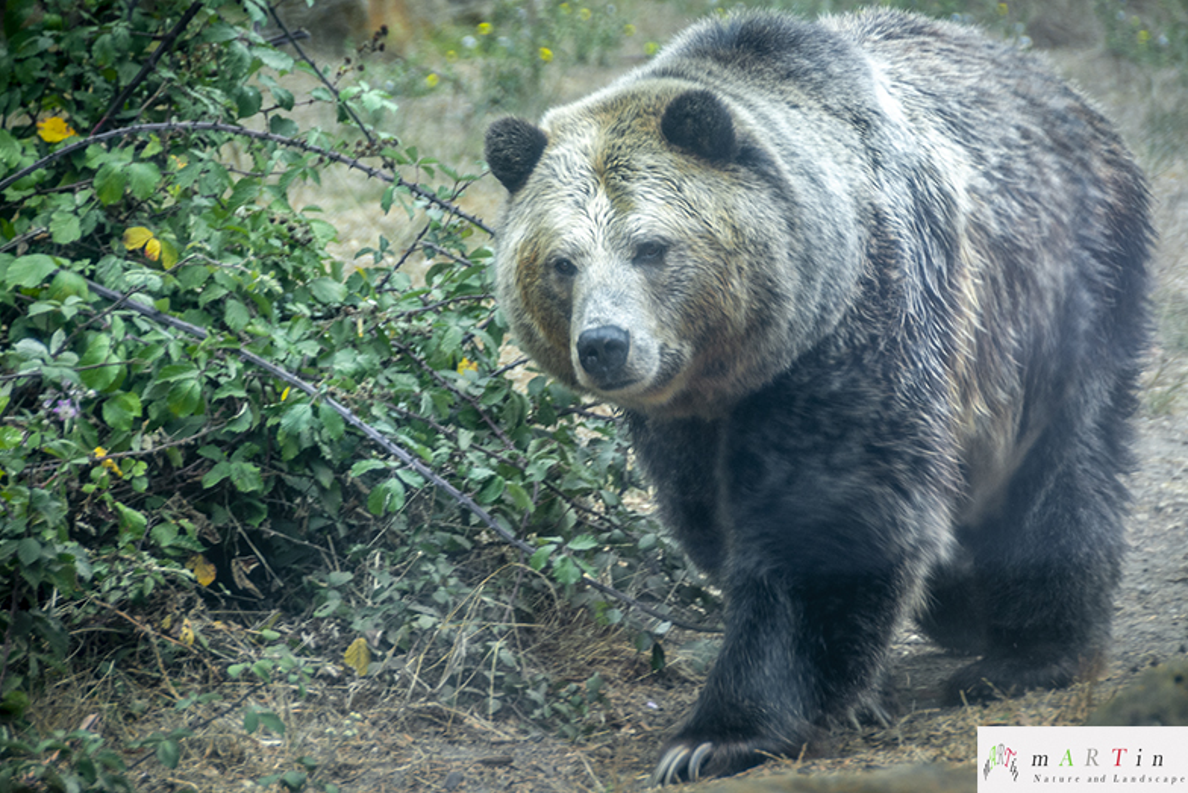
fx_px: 8515
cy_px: 368
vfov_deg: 5.3
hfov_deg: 8.0
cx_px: 630
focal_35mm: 258
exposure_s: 1/125
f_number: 5.6
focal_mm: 150
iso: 200
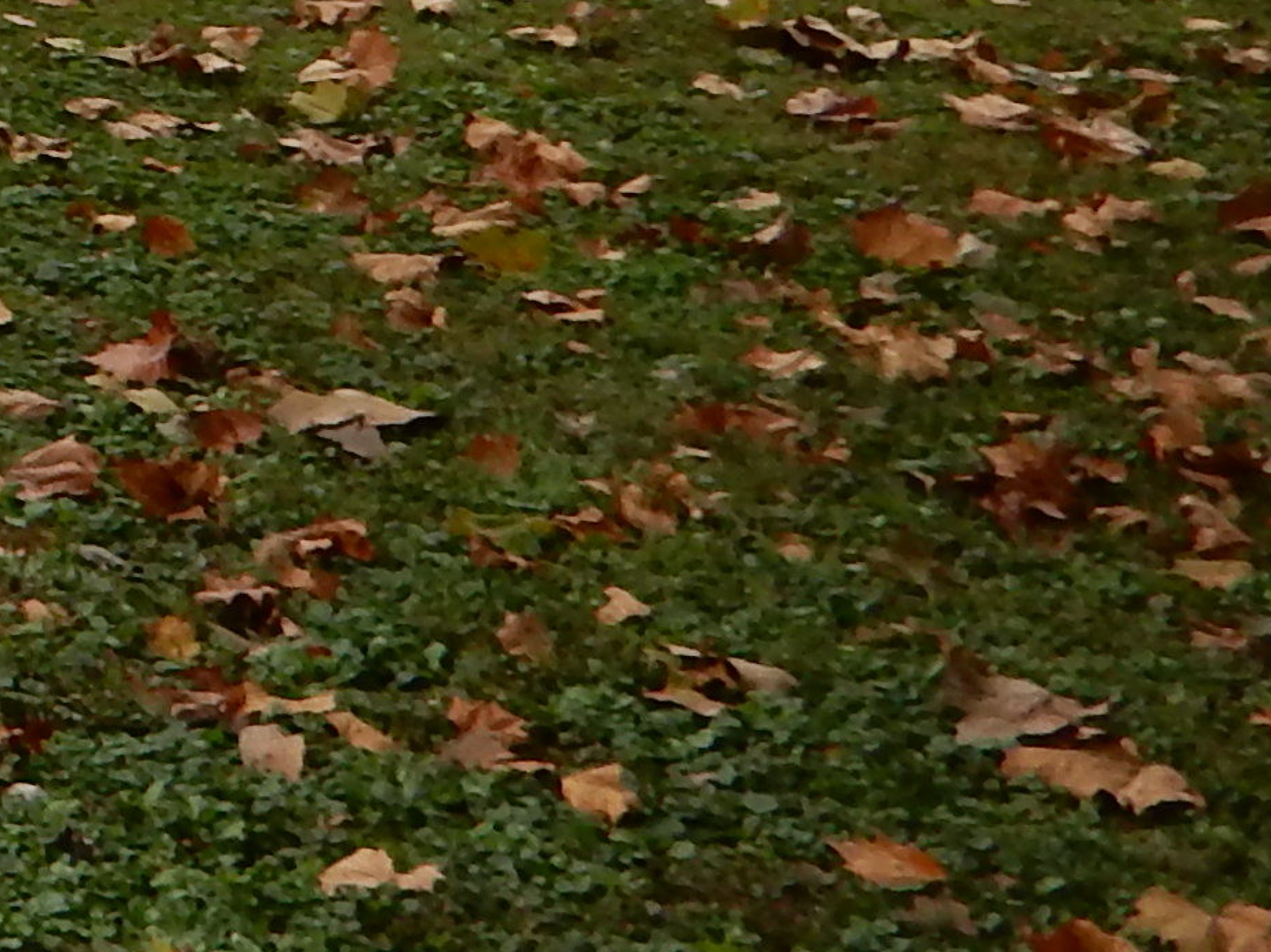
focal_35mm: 125
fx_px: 4588
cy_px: -653
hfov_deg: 12.5
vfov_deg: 11.2
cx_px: -1736
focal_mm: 4.5
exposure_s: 1/320
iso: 125
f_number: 3.7
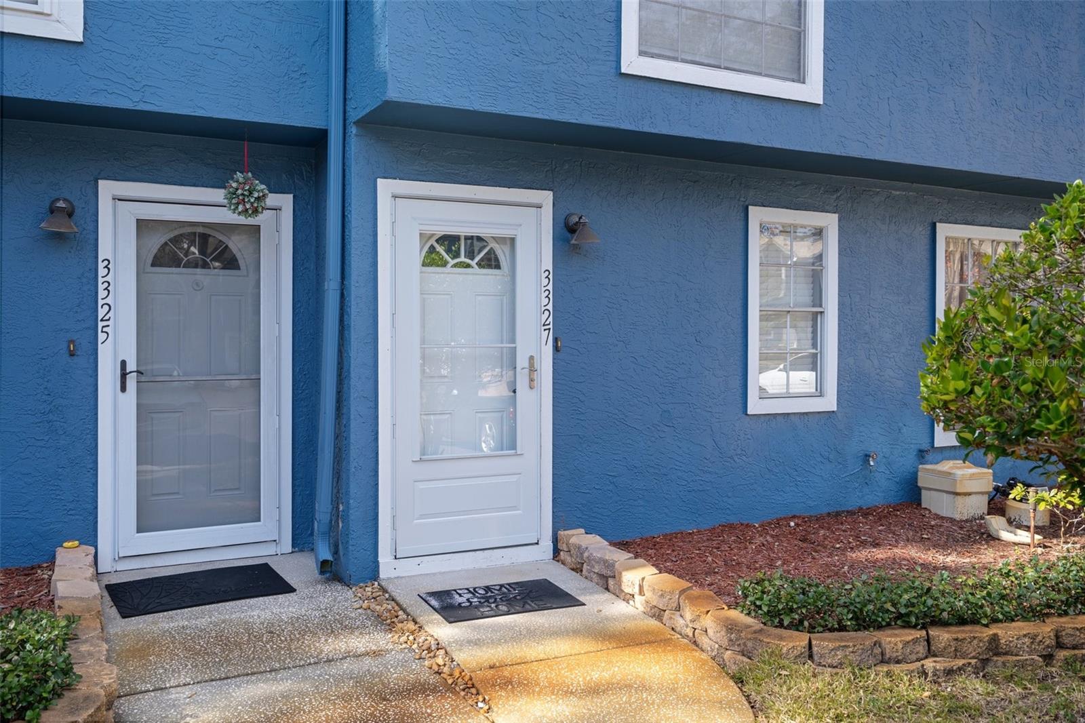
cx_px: 542
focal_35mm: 30
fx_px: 904
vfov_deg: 43.6
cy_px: 362
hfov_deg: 61.9
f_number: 8
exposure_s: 1/250
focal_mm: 30
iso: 320
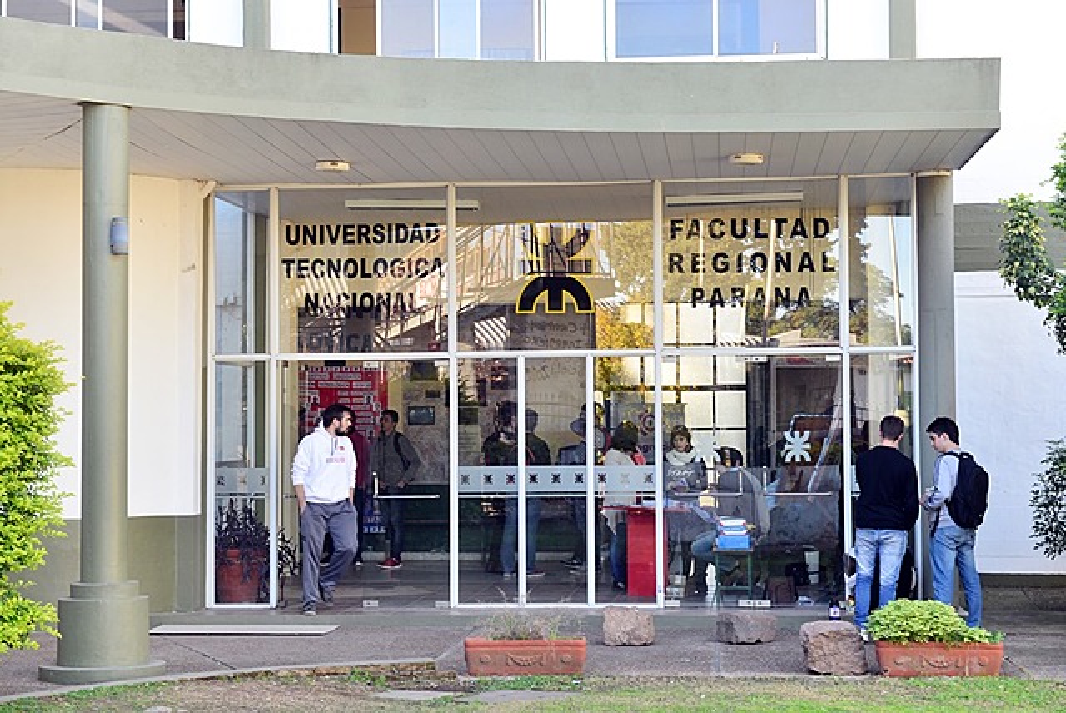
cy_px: 356
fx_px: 2075
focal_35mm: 70
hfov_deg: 28.8
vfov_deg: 19.5
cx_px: 533
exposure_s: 1/60
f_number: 7.1
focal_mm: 70
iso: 400
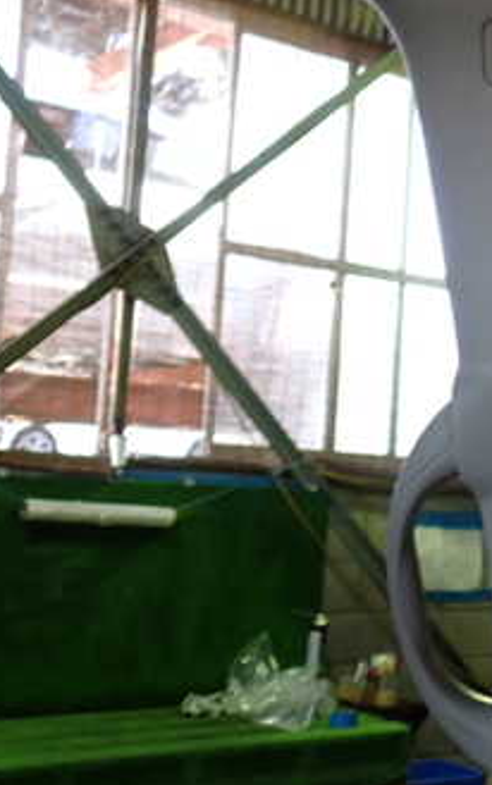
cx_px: 588
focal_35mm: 58
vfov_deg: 35.1
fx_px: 1243
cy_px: 379
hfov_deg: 20.9
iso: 200
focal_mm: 5.4
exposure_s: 1/40
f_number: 2.3
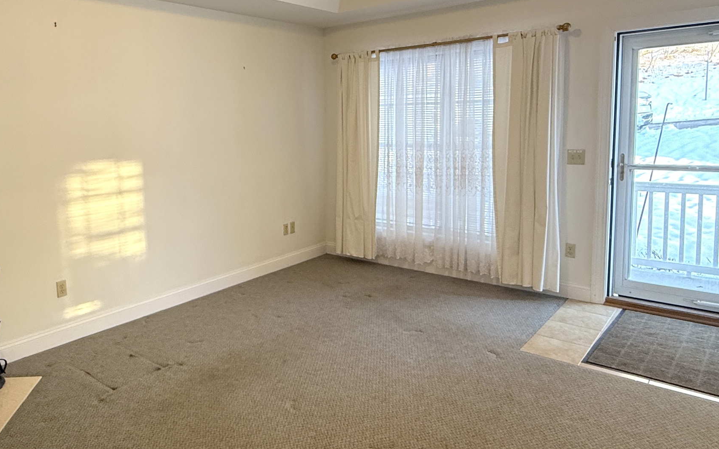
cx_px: 255
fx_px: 529
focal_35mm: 27
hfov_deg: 67.0
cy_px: 175
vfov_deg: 45.7
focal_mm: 2.22
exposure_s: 1/60
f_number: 2.2
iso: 200
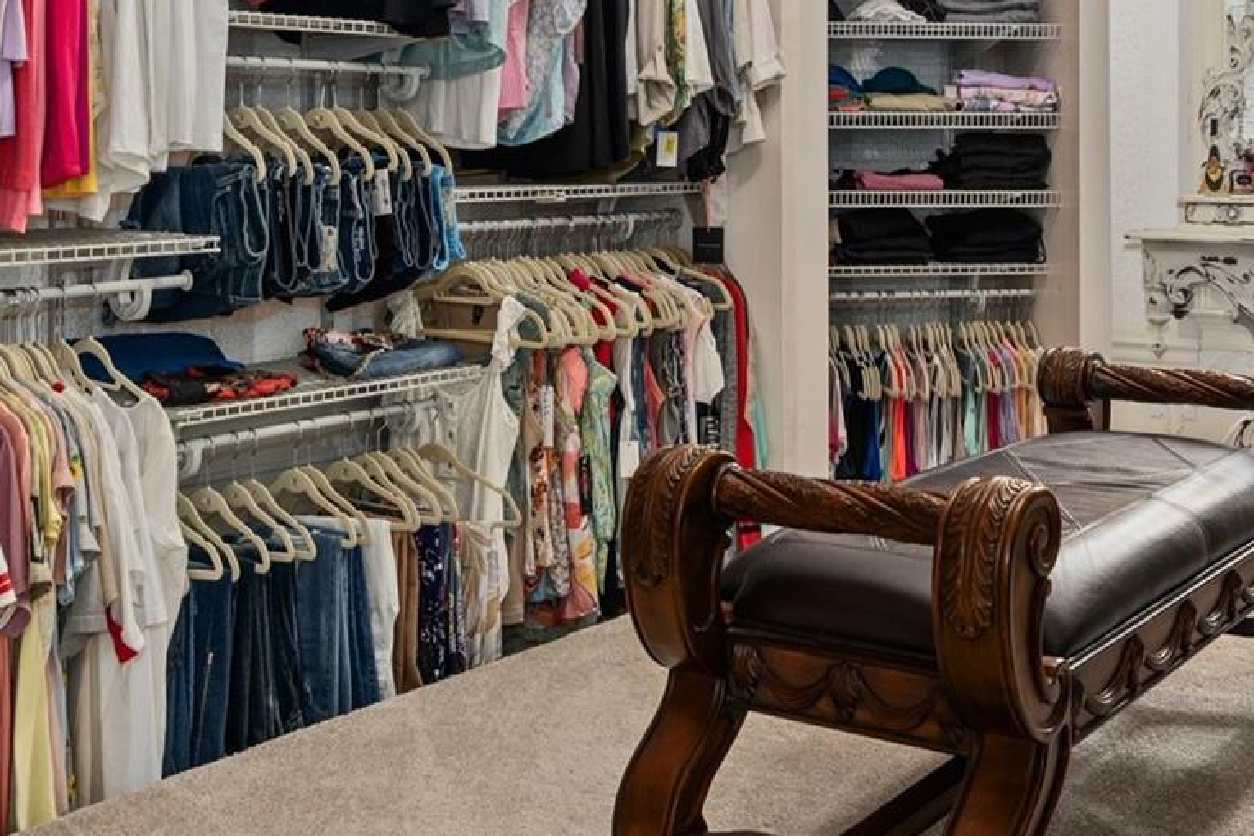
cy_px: 205
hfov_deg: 42.5
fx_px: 1602
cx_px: 772
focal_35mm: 46
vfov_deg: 28.8
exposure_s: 2.5
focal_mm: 22
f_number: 8
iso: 125
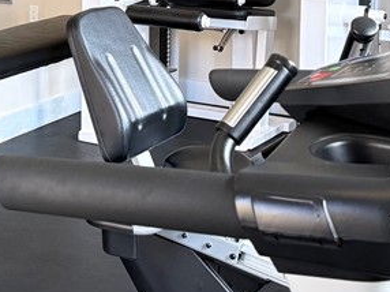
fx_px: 968
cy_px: -16
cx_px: 5
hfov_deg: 22.0
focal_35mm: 86
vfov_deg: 16.7
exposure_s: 1/120
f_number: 1.78
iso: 250
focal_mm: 6.76
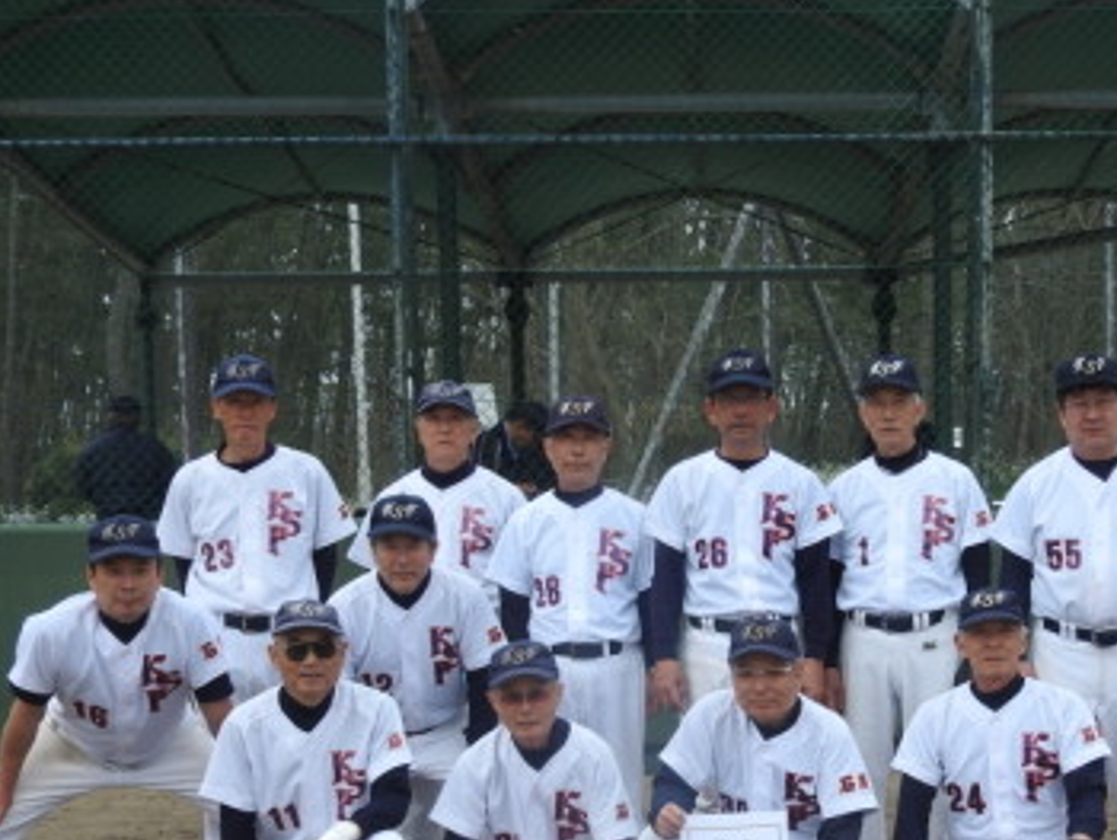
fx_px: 1937
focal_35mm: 60
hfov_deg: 31.8
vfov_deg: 24.1
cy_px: 655
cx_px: 772
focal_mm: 6.3
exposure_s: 1/640
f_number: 3.8
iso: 100
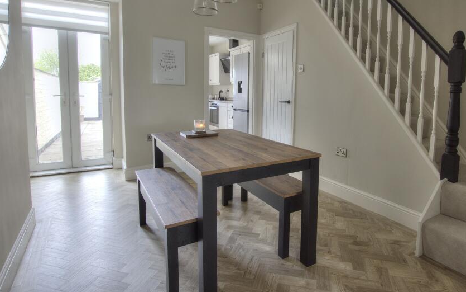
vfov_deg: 57.5
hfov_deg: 82.8
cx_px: 265
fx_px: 262
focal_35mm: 21
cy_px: 110
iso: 400
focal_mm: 11
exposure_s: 1/13
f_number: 8
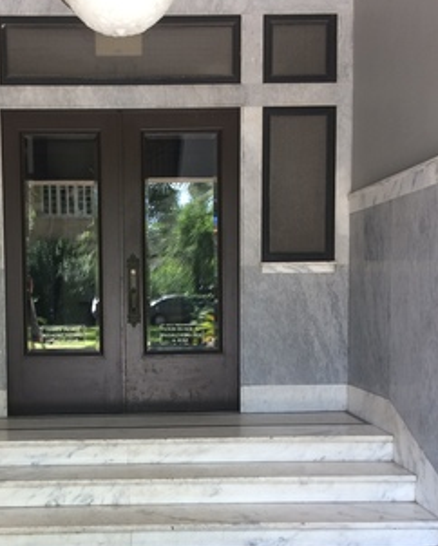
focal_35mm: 45
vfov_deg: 40.9
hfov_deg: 33.0
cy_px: 334
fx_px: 728
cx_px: 130
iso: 32
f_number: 2.2
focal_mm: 4.15
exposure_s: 1/40
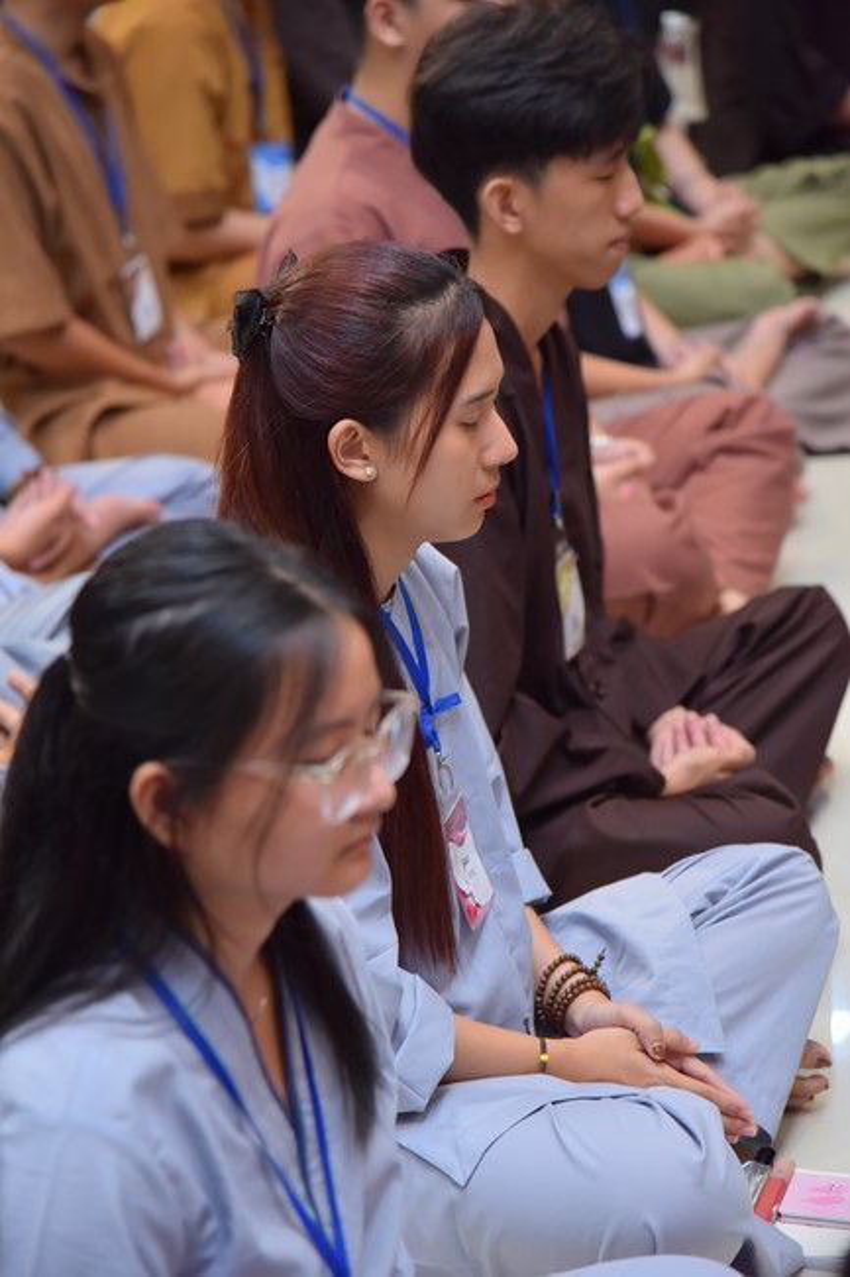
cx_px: 425
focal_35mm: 120
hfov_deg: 11.4
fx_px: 4252
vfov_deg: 17.1
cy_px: 638
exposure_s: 1/160
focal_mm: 120
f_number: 4.5
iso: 1250
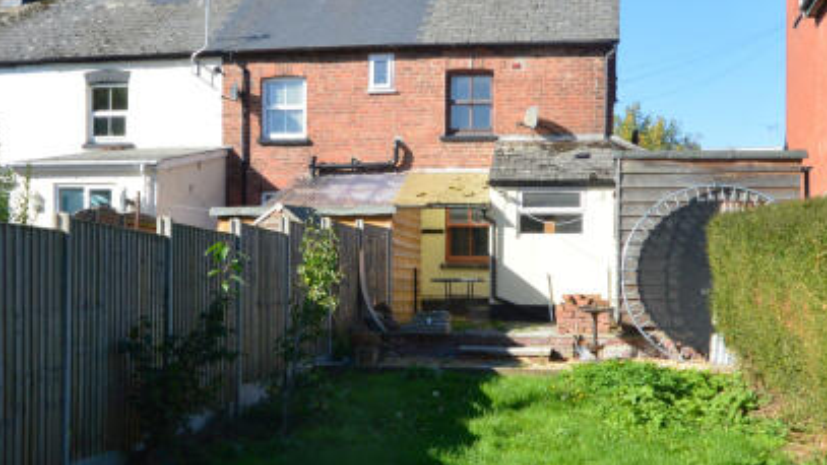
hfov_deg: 40.3
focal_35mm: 51
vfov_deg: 23.3
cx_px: 368
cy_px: 281
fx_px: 1125
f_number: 11
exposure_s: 1/400
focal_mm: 13
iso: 400
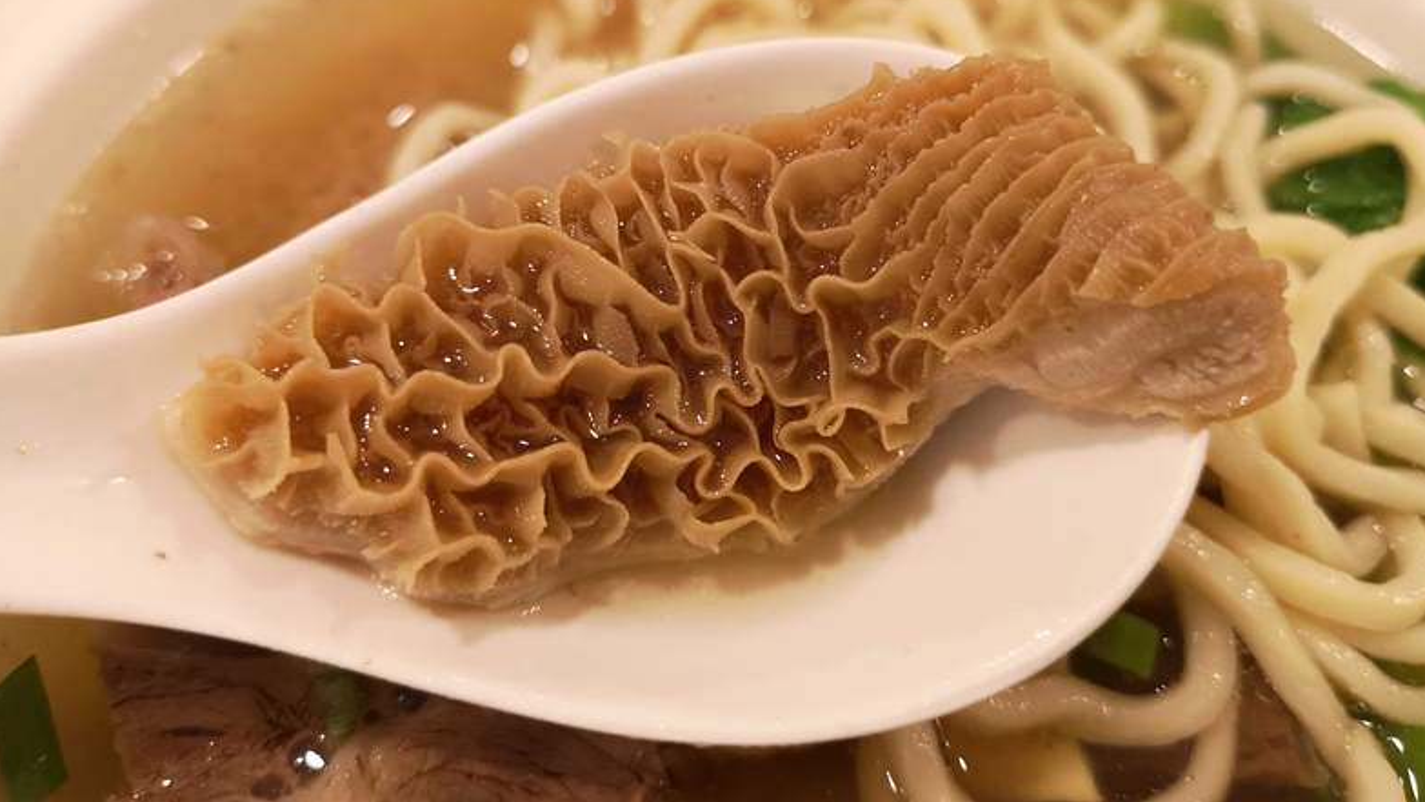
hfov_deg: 64.3
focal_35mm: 30
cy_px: 302
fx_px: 1134
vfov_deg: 38.7
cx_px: 718
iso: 160
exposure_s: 1/50
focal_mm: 3.95
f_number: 1.8
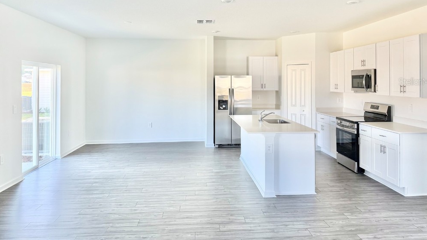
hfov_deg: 69.8
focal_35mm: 27
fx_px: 306
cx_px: 219
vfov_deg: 42.4
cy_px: 81
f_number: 1.78
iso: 125
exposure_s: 1/181
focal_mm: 6.76
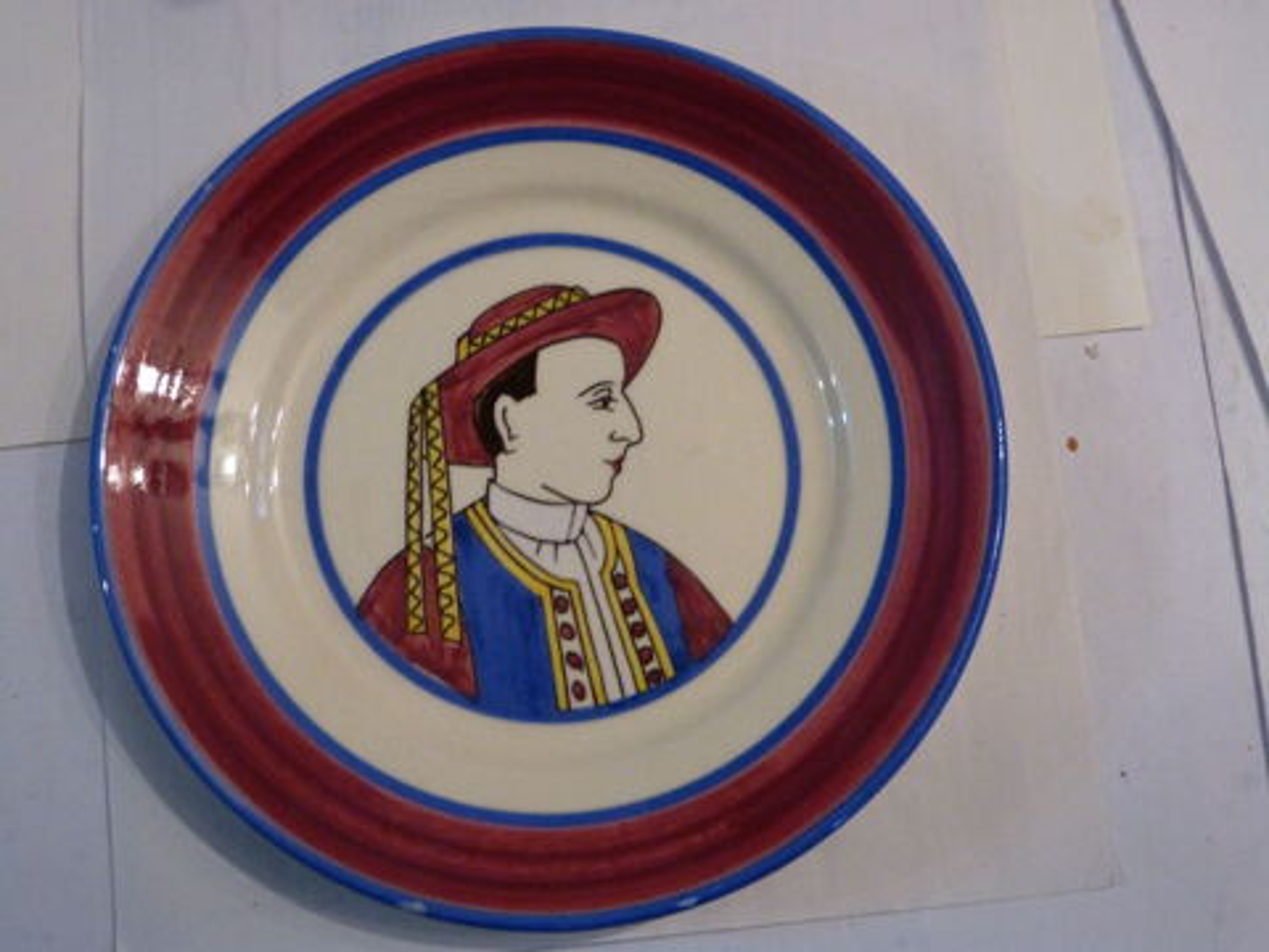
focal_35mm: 44
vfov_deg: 32.9
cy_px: 476
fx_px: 1613
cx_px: 634
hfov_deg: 42.9
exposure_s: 1/15
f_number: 3.2
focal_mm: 7.8
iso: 640
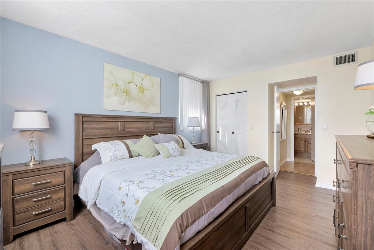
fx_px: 156
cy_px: 125
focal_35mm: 15
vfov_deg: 77.3
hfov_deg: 100.4
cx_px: 187
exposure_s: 1/200
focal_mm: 10
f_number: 8
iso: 800
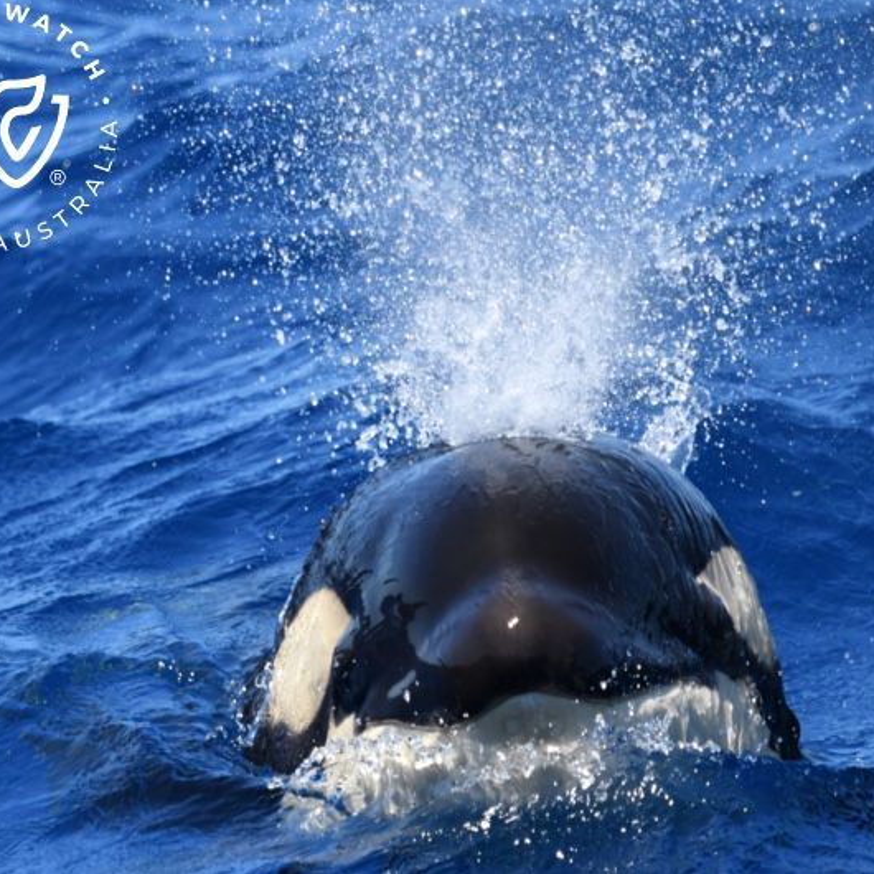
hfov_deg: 3.0
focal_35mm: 577
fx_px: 16482
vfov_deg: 3.0
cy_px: 436
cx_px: 521
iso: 1800
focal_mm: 450
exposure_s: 1/8000
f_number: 6
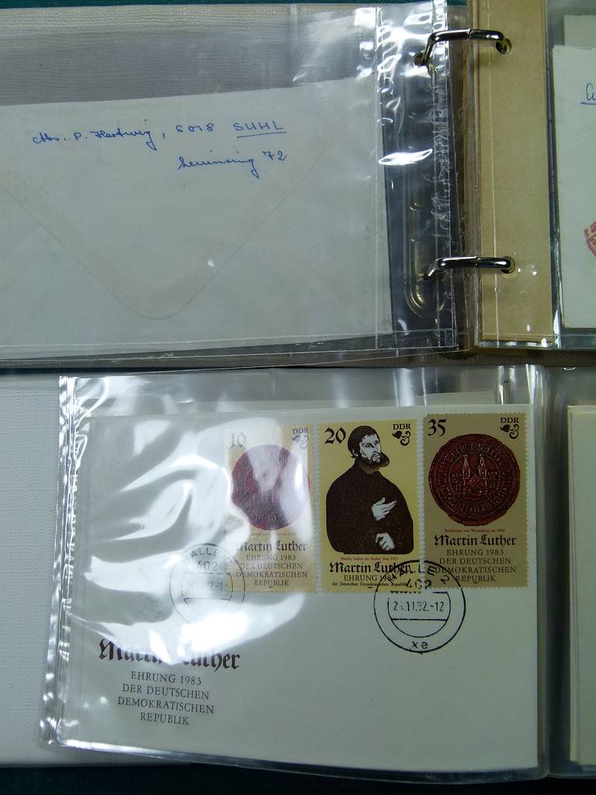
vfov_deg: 46.8
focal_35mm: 40
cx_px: 298
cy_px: 398
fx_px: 918
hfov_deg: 36.0
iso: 100
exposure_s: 1/125
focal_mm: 7.3
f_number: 4
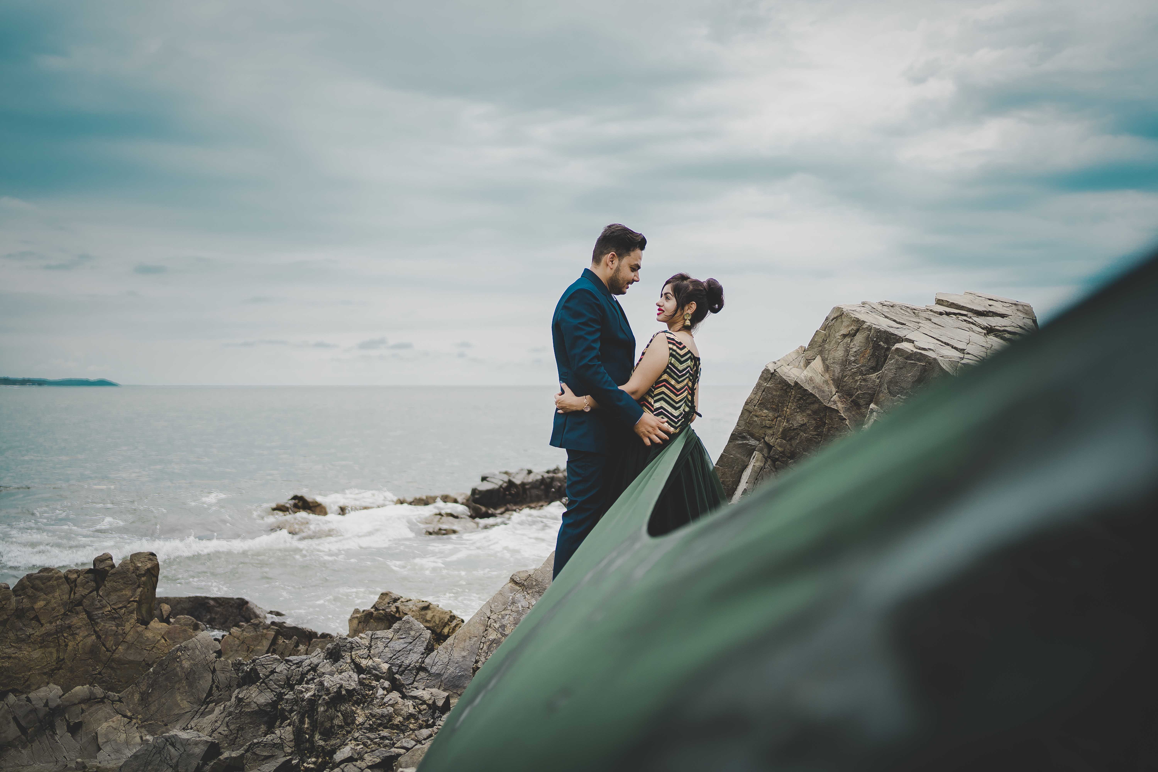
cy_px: 386
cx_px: 579
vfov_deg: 37.9
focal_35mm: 35
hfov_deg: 54.4
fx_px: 1126
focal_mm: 35
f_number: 1.8
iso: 80
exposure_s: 1/2500
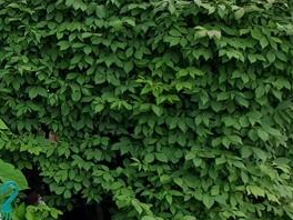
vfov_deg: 14.4
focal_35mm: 101
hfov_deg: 15.9
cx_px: -263
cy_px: -1
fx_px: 855
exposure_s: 1/243
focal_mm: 4.3
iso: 50
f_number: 2.4
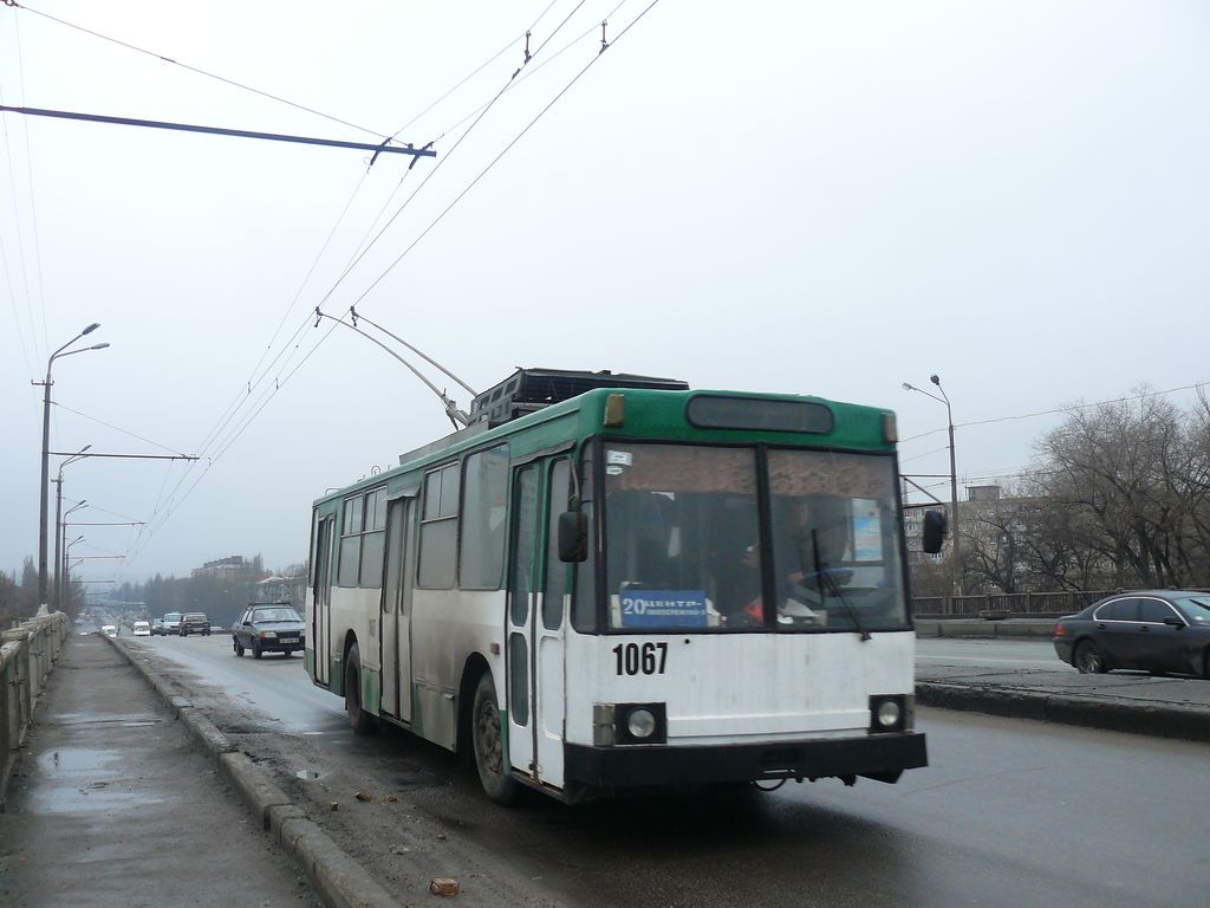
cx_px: 605
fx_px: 1258
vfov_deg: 39.7
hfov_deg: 51.4
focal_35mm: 36
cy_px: 454
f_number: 2.8
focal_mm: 6
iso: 125
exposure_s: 1/250
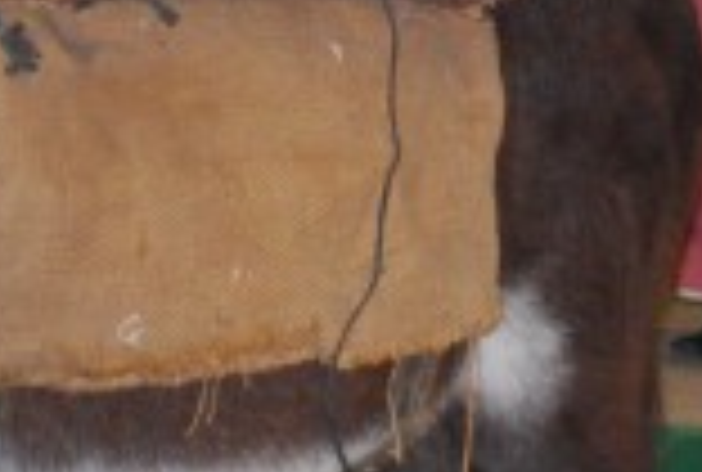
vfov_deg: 4.1
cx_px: 724
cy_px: -420
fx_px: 6611
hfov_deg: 6.1
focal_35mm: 338
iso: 1250
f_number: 5.6
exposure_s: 1/60
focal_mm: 55
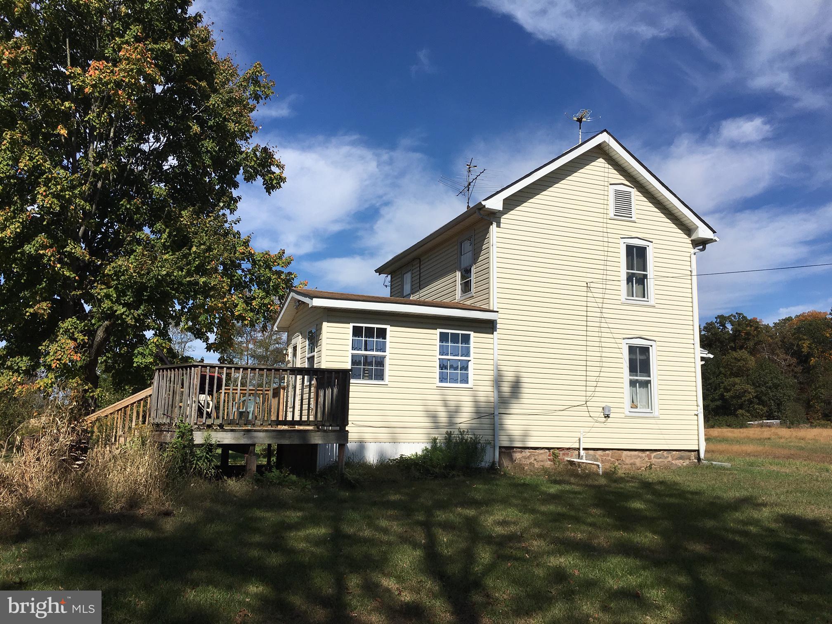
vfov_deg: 48.2
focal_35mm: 29
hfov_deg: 61.7
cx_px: 416
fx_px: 697
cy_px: 312
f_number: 2.2
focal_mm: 4.15
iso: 25
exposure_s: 1/4274
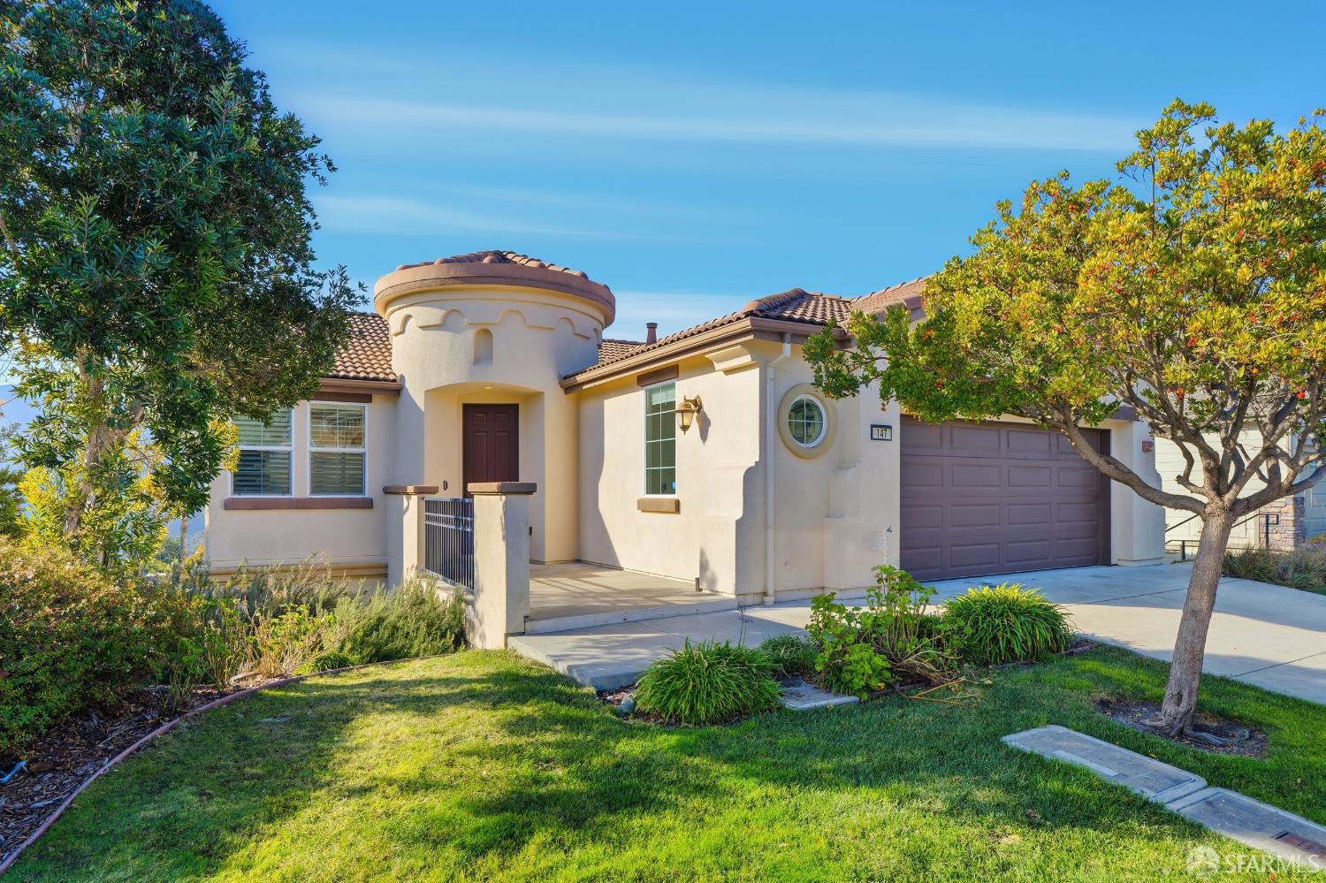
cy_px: 442
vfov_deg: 64.5
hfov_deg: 86.9
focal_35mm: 19
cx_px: 663
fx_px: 700
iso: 250
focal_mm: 19
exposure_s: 1/5000
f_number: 9
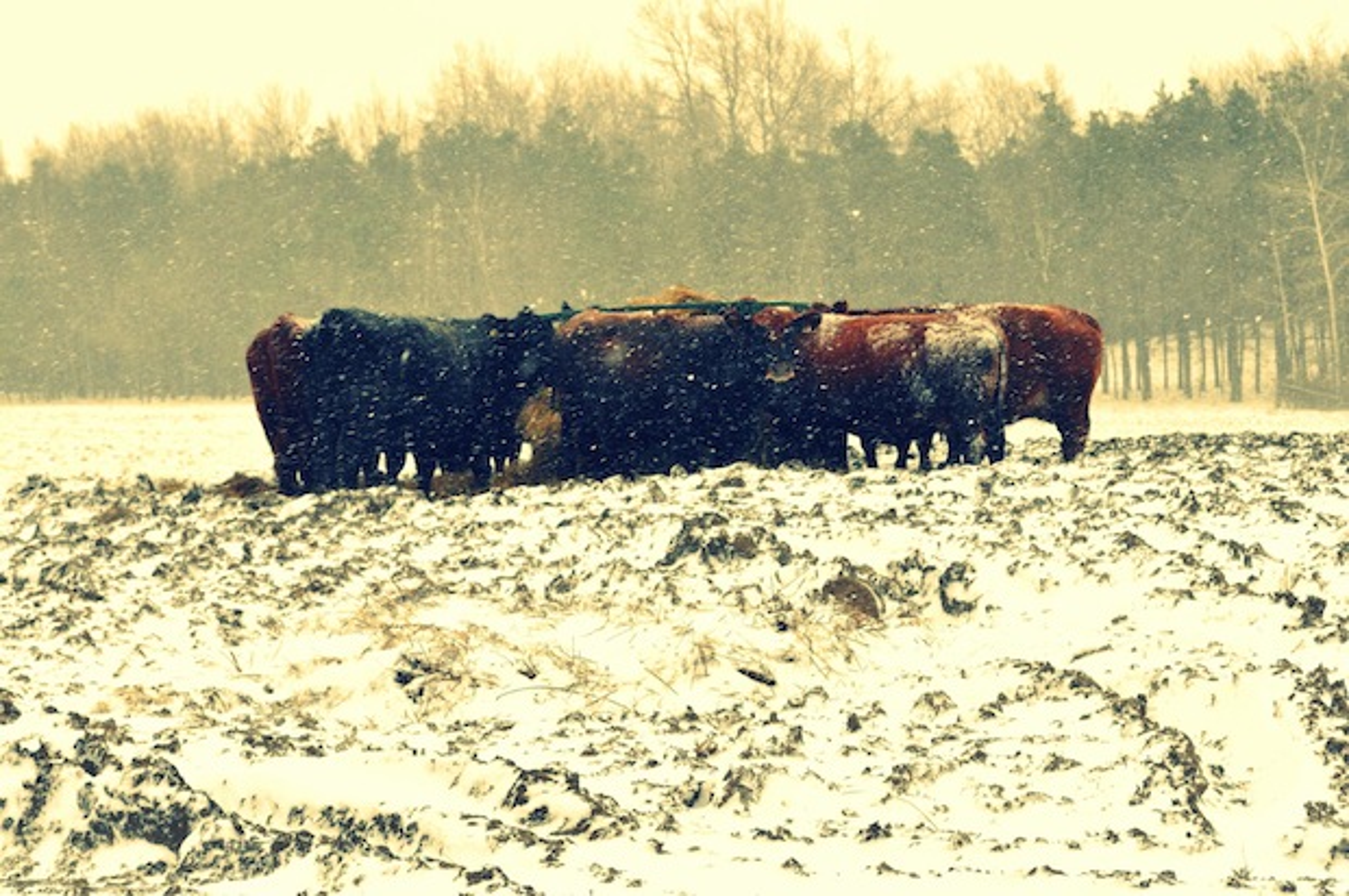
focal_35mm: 82
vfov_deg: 16.5
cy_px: 448
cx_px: 674
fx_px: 3088
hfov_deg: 24.6
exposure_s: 1/400
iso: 640
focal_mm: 55
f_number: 10
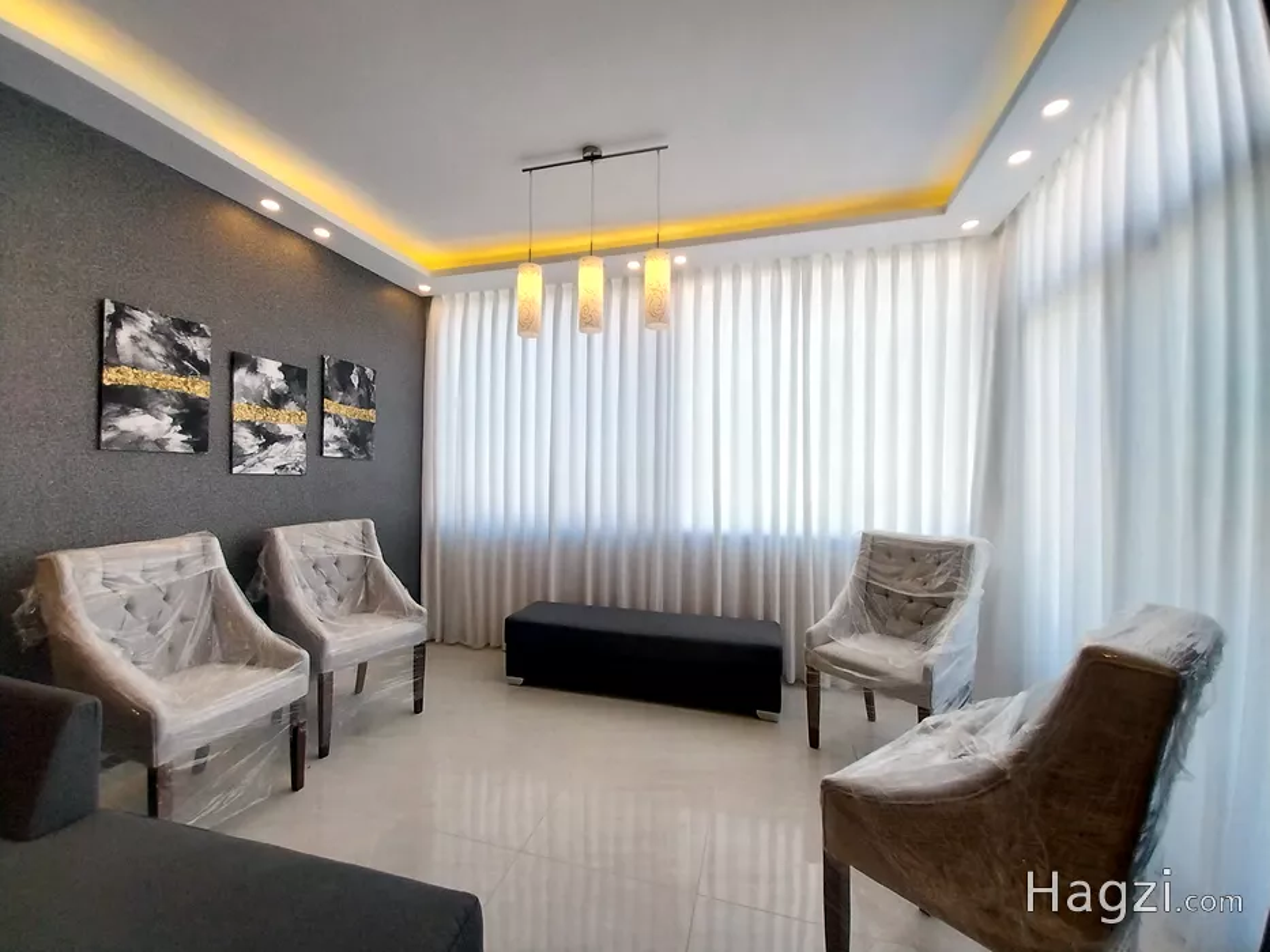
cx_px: 635
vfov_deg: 89.9
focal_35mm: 13
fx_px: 477
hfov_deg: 106.2
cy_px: 476
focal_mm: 1.3
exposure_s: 1/100
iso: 80
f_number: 2.2
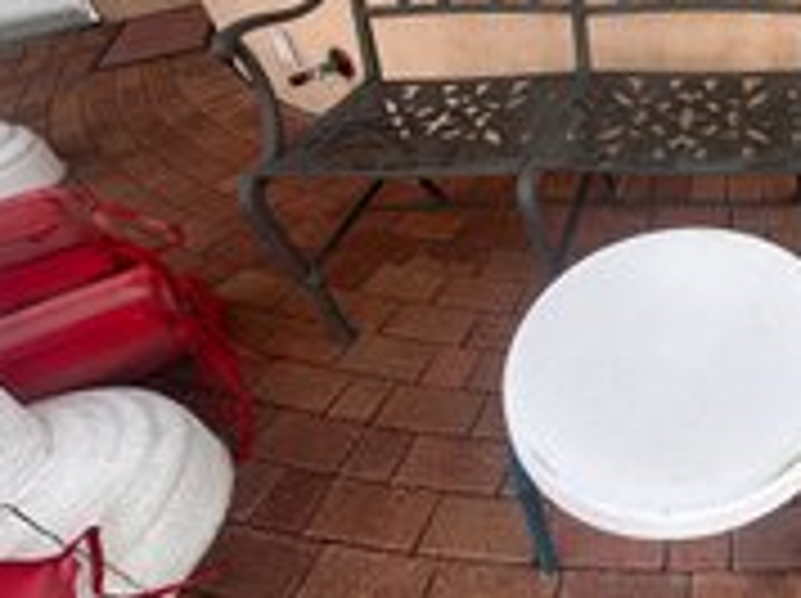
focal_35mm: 27
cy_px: 178
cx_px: 722
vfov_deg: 49.9
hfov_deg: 56.4
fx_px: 624
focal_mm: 2.22
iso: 40
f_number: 2.2
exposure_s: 1/569
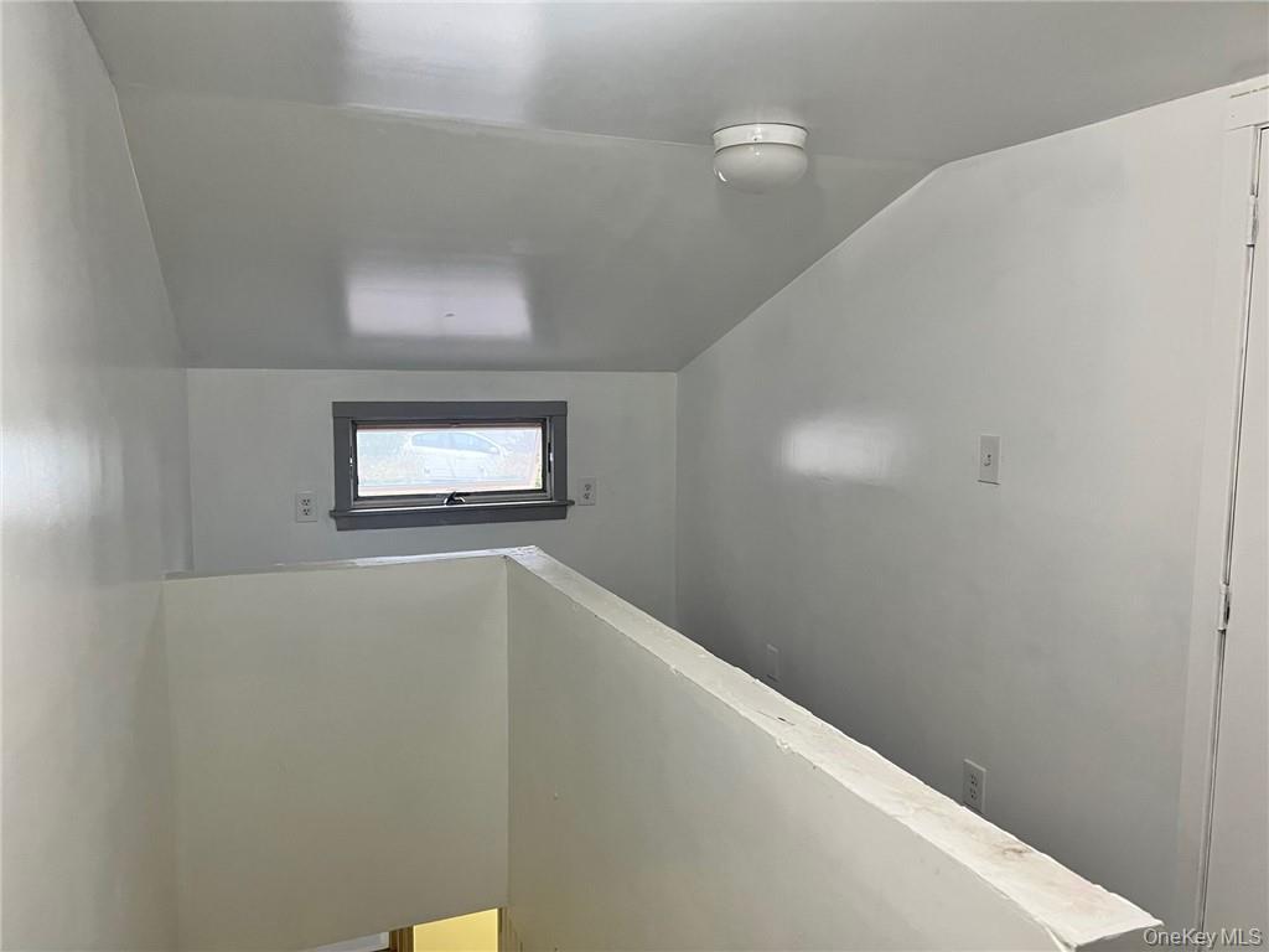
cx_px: 634
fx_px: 953
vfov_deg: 53.1
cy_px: 476
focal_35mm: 26
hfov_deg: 67.3
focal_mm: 5.7
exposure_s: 1/60
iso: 250
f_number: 1.5
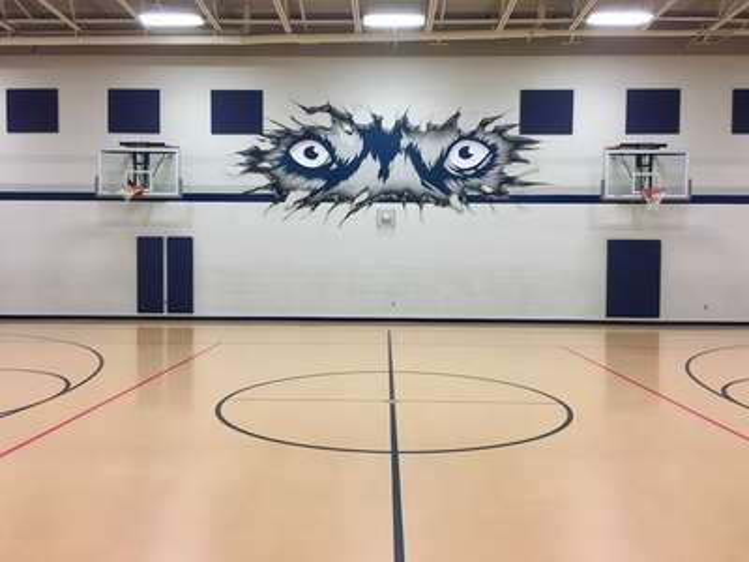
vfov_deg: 48.2
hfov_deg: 61.7
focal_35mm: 29
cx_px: 374
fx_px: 627
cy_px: 281
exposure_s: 1/30
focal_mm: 4.15
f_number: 2.2
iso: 50
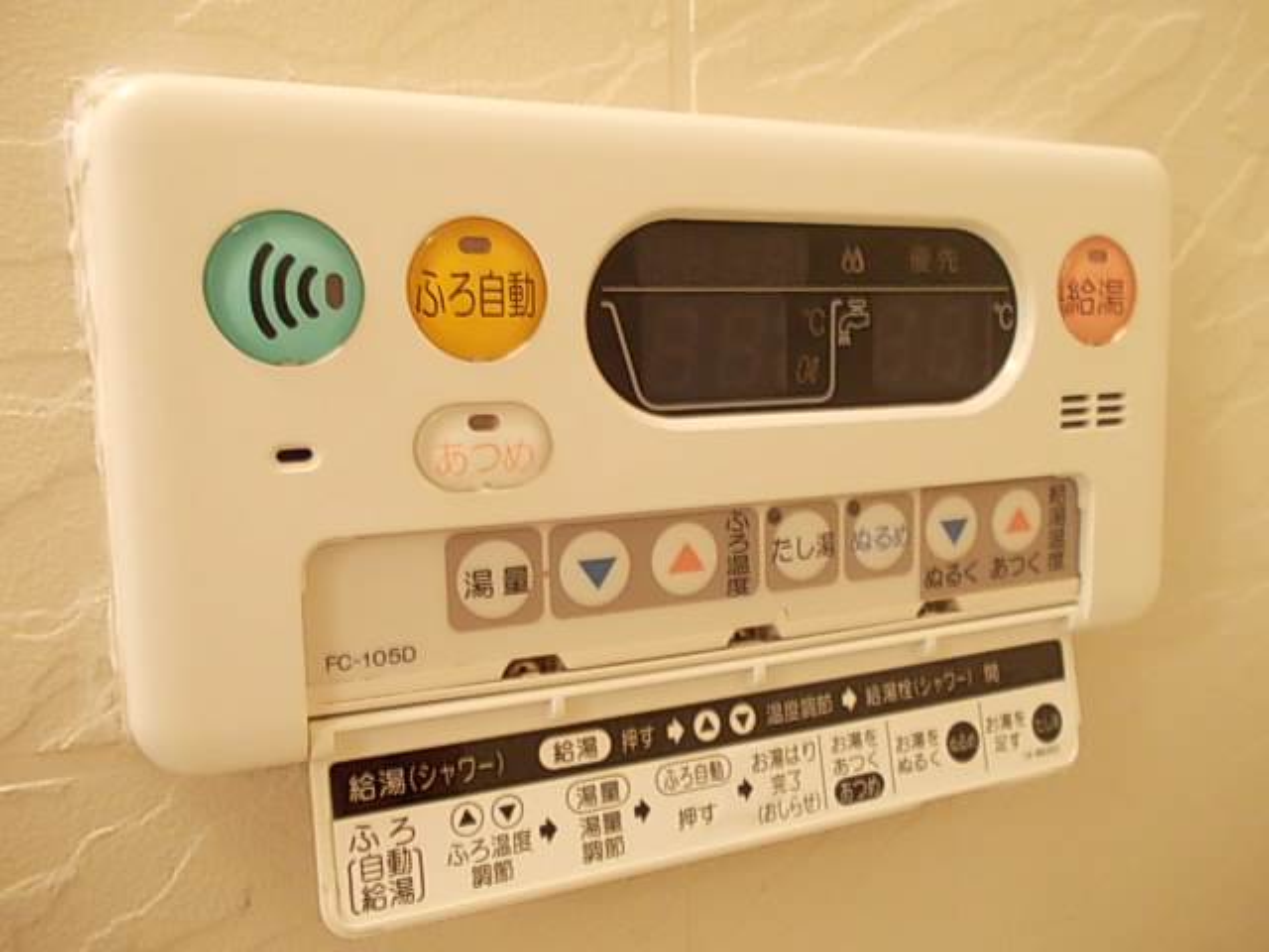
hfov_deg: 63.4
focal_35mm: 28
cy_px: 476
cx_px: 634
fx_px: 1026
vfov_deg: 49.7
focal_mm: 4
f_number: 2.7
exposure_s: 1/6
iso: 200
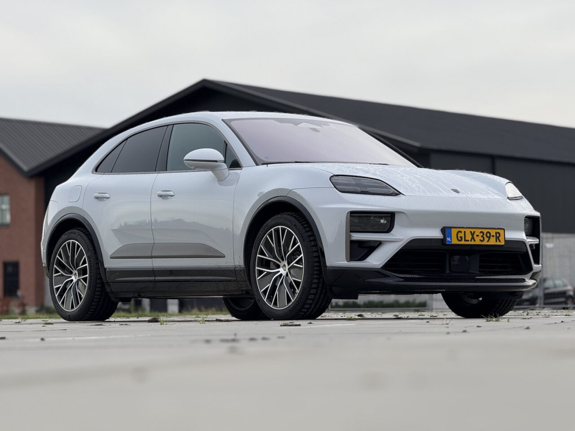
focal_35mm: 120
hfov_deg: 16.4
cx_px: 288
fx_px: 1993
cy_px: 216
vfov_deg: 12.3
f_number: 2.8
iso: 50
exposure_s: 1/314
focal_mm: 15.66
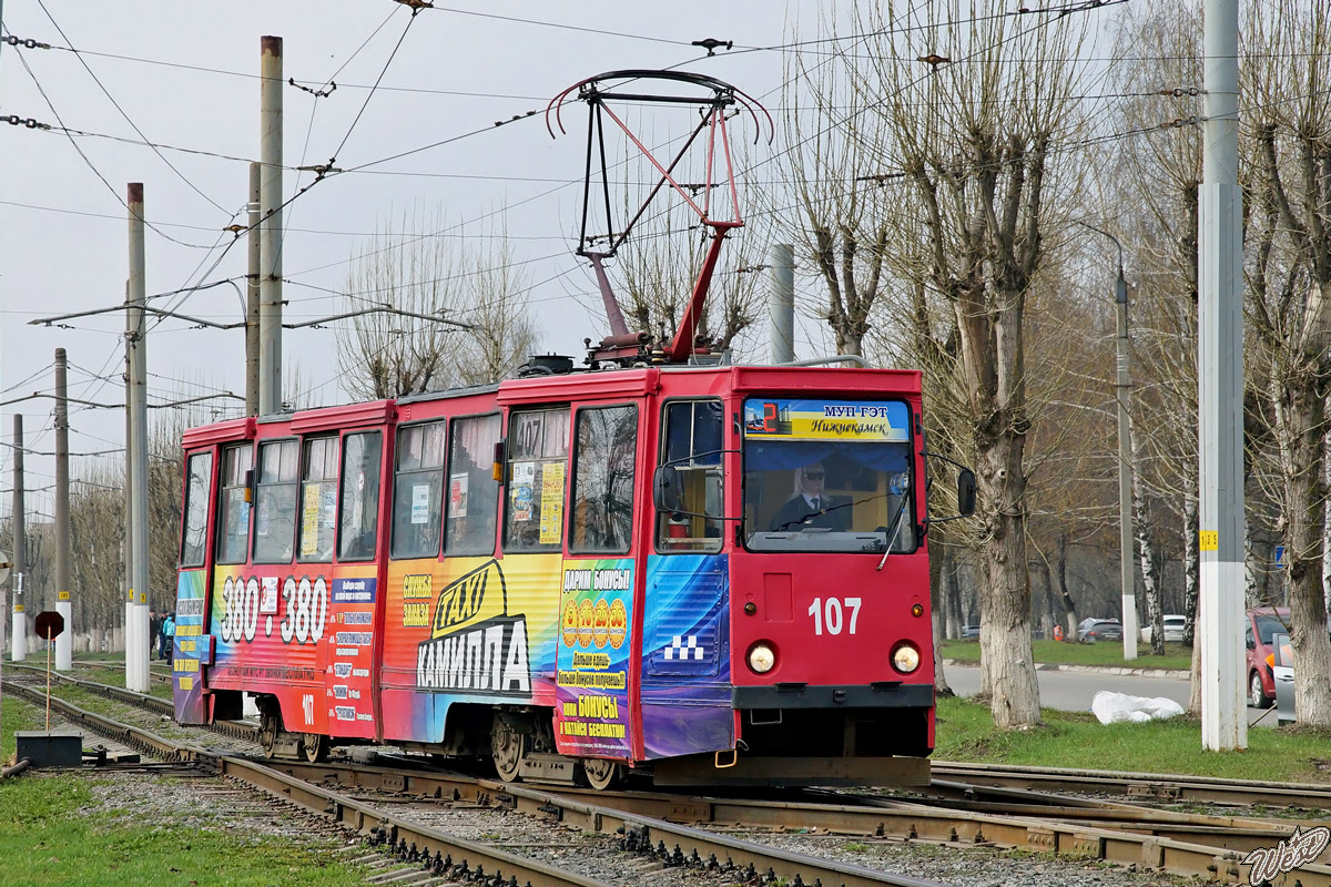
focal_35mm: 128
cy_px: 444
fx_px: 4714
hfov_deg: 16.1
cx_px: 666
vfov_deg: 10.8
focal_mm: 85
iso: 400
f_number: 7.1
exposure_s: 1/1250
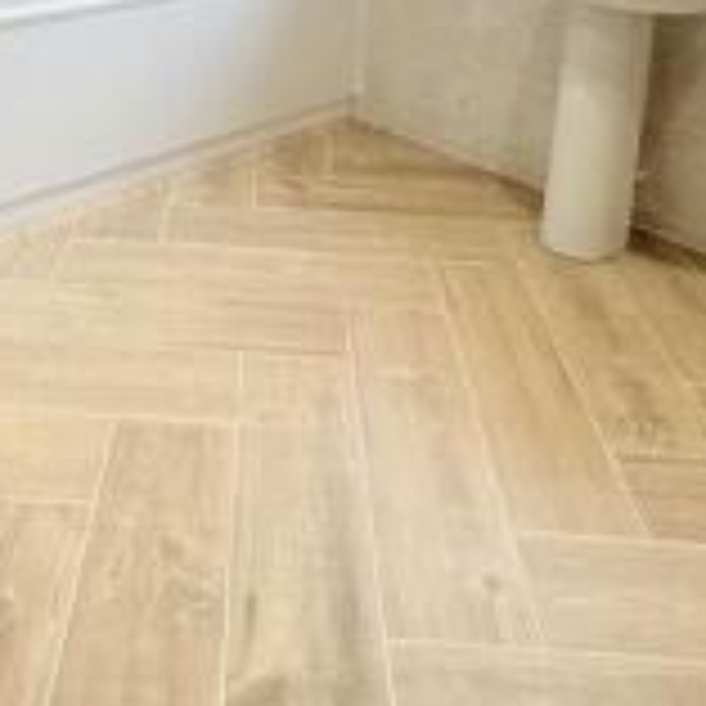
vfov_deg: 31.7
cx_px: 245
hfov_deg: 36.5
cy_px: -106
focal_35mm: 46
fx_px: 1061
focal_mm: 2.22
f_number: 2.2
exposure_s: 1/100
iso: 160
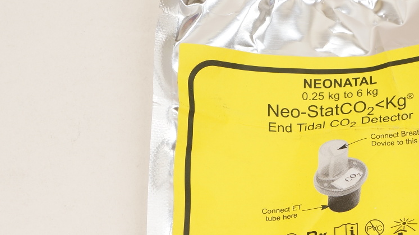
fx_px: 1457
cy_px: 220
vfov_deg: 9.2
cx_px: 333
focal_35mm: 131
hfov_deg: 16.3
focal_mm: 39
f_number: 7.1
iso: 400
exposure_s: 1/60
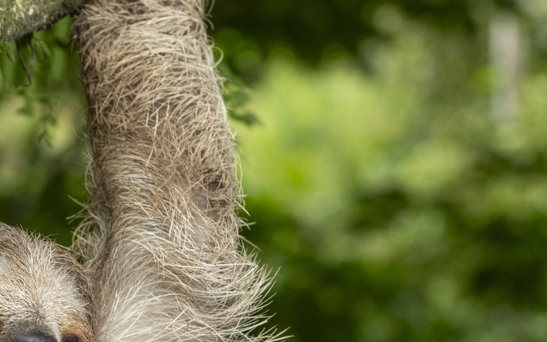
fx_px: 3623
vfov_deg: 5.4
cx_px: -15
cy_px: 465
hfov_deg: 8.6
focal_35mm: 243
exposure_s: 1/125
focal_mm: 78
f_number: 7.1
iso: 640
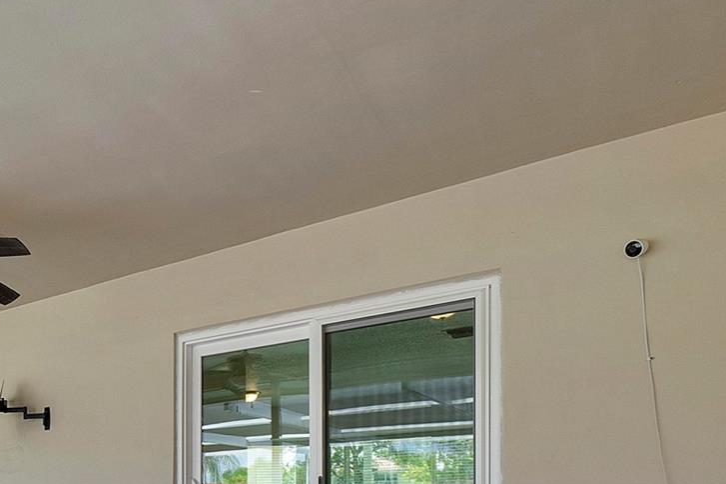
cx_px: 96
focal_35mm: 33
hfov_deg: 51.7
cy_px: 524
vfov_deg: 34.7
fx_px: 665
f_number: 10
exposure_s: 1/125
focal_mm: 10
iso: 200
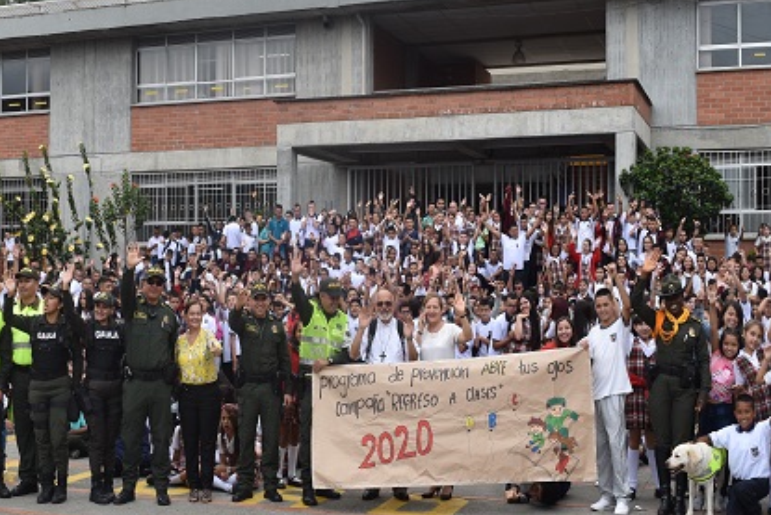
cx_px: 370
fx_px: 1114
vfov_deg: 26.0
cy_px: 210
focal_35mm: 52
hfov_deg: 38.2
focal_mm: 24
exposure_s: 1/250
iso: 200
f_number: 8
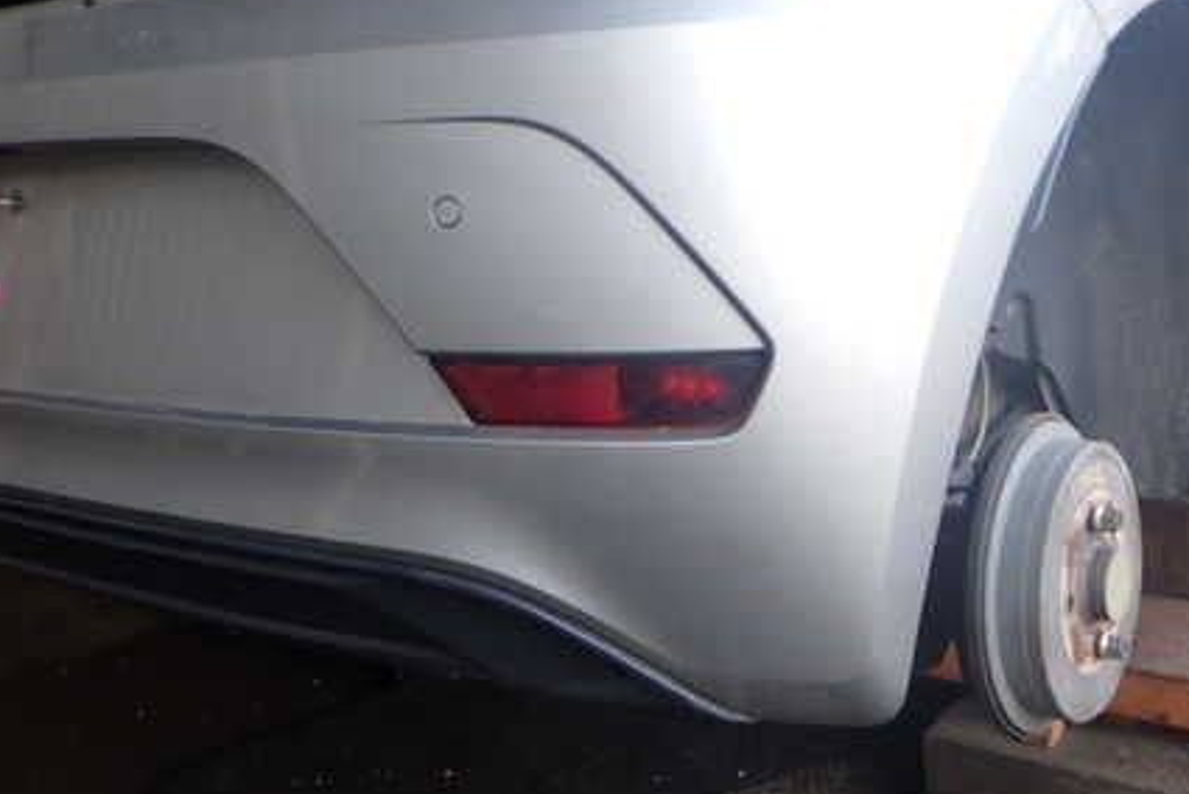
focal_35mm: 44
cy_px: 324
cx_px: 414
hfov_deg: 43.9
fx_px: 1454
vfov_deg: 30.5
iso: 160
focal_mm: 5.4
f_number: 2.3
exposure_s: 1/125
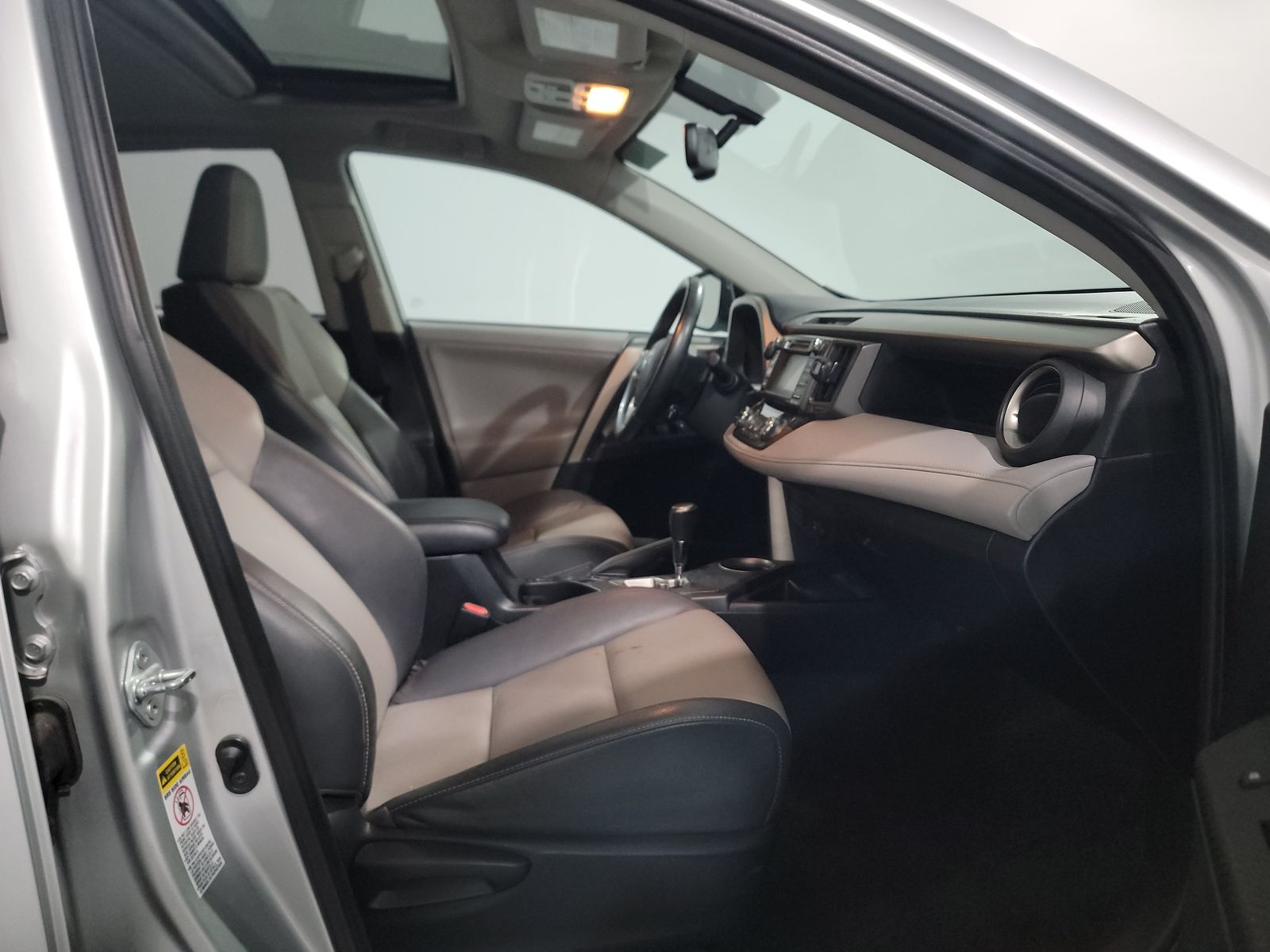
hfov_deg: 71.6
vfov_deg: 56.8
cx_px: 635
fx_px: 881
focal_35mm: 24
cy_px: 476
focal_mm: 6.7
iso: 895
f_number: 1.8
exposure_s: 1/24
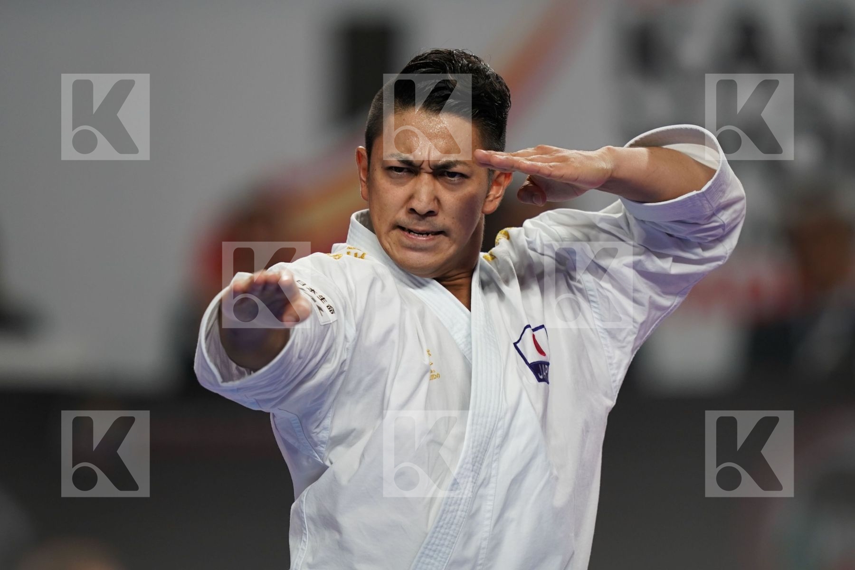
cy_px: 285
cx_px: 428
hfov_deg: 3.4
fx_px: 14249
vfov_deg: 2.3
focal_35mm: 600
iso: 640
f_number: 2.8
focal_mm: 400
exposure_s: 1/400
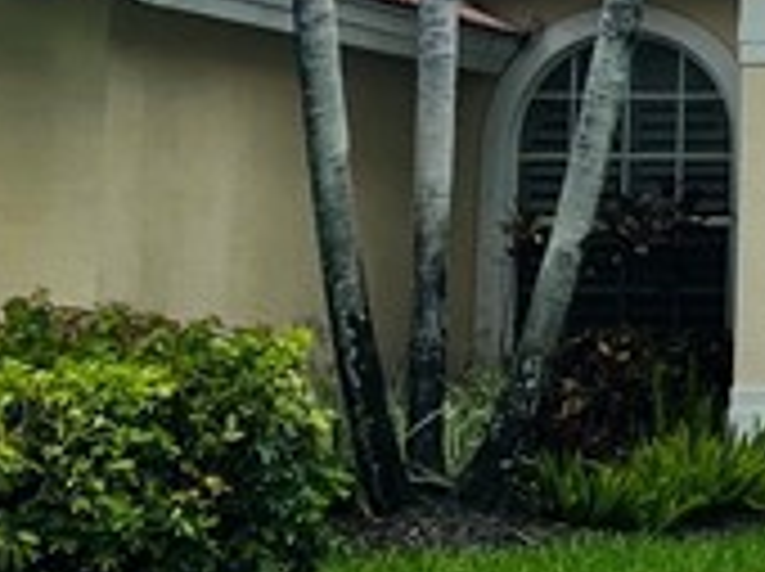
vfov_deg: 9.2
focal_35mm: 157
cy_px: -284
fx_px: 3465
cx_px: 1120
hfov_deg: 12.1
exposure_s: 1/6579
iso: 50
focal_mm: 5.7
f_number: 1.5
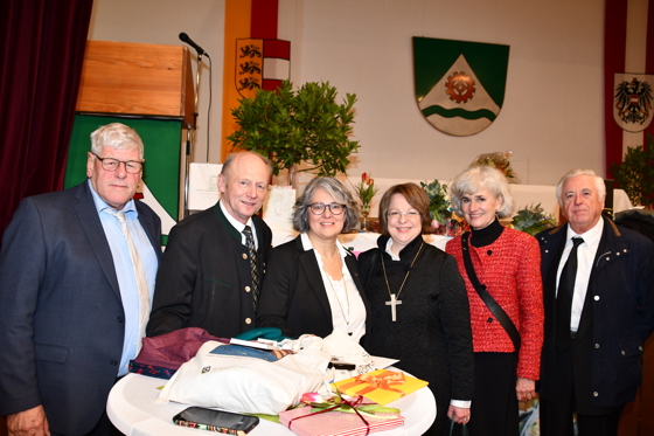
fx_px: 563
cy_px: 218
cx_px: 327
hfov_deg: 60.3
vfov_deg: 42.3
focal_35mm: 31
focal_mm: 21
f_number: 4
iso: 1400
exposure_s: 1/60
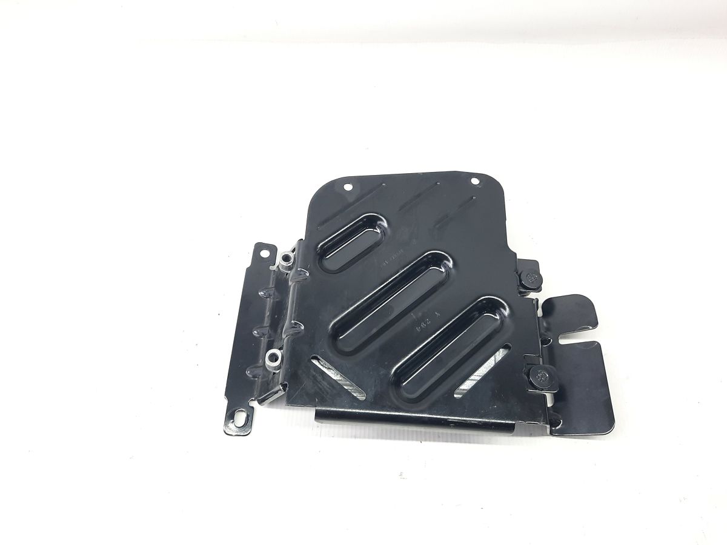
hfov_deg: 69.4
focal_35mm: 25
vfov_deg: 54.9
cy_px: 272
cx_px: 364
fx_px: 525
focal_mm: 4.6
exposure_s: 1/50
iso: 125
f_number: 2
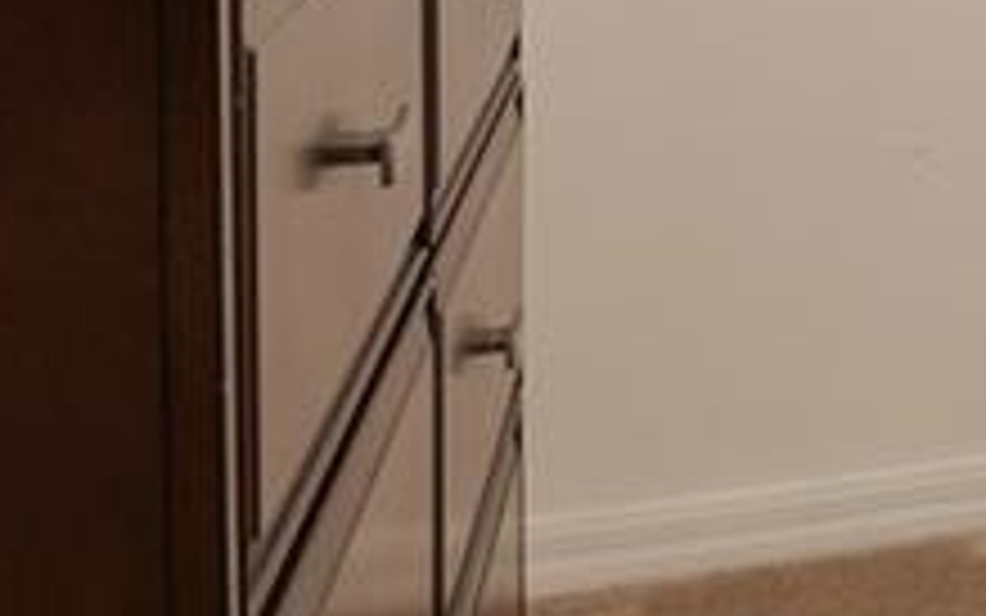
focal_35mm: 104
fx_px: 2795
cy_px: -436
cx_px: 2607
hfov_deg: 12.9
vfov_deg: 11.8
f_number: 8
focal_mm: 14
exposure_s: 2
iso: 100
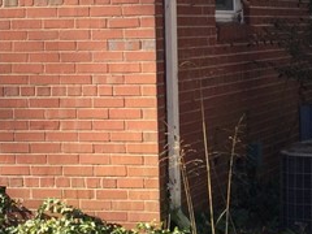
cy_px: 81
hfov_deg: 14.9
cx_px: 237
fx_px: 1190
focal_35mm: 132
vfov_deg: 11.2
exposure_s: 1/274
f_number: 2.4
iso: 25
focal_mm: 3.3
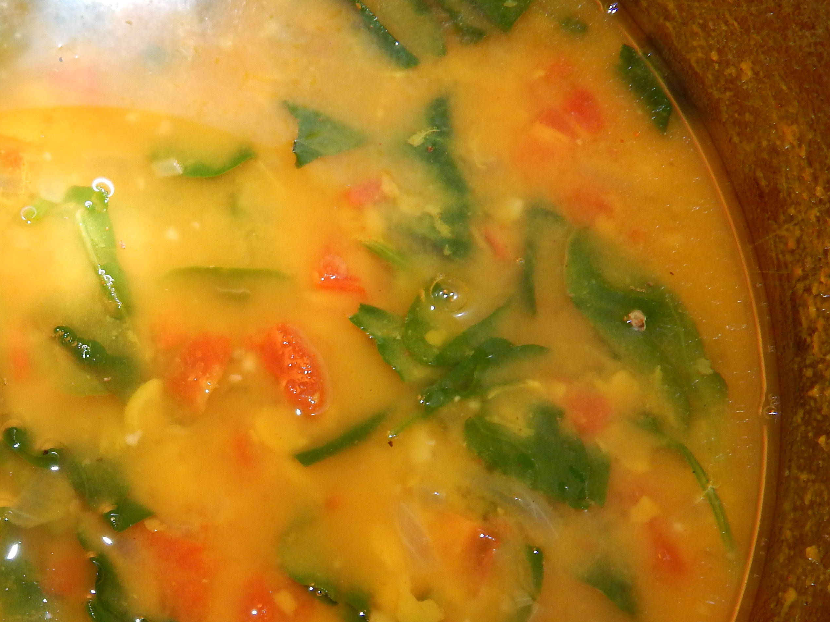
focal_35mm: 51
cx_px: 92
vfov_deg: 28.3
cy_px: 424
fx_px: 1223
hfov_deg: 35.4
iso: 200
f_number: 6.3
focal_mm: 5.1
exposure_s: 1/30
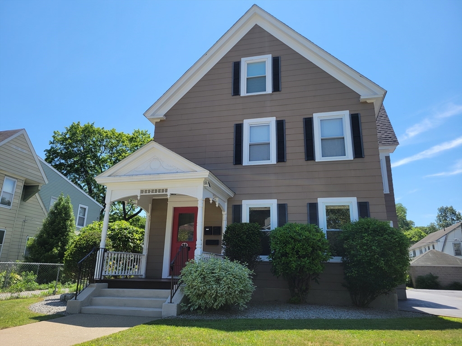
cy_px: 173
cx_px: 231
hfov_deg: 67.3
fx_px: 347
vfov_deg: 53.1
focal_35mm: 26
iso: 40
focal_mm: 5.4
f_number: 1.8
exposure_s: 1/1645
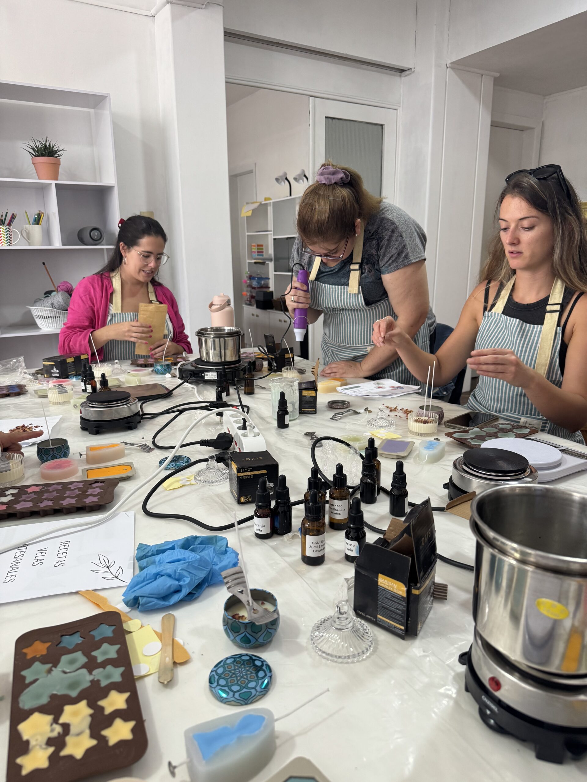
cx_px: 294
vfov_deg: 71.6
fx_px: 543
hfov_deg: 56.8
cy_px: 391
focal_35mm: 24
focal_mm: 6.76
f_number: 1.78
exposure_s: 1/100
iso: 200
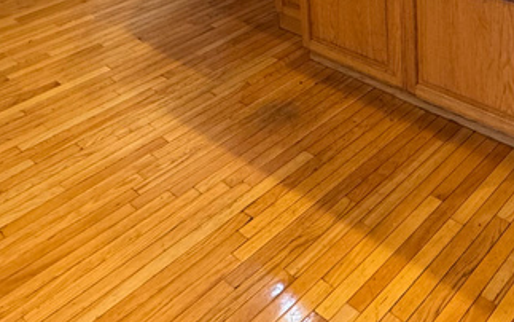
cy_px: -158
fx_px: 658
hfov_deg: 40.1
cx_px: 442
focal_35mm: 47
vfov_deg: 22.6
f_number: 2.2
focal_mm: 2.22
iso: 250
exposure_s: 1/60
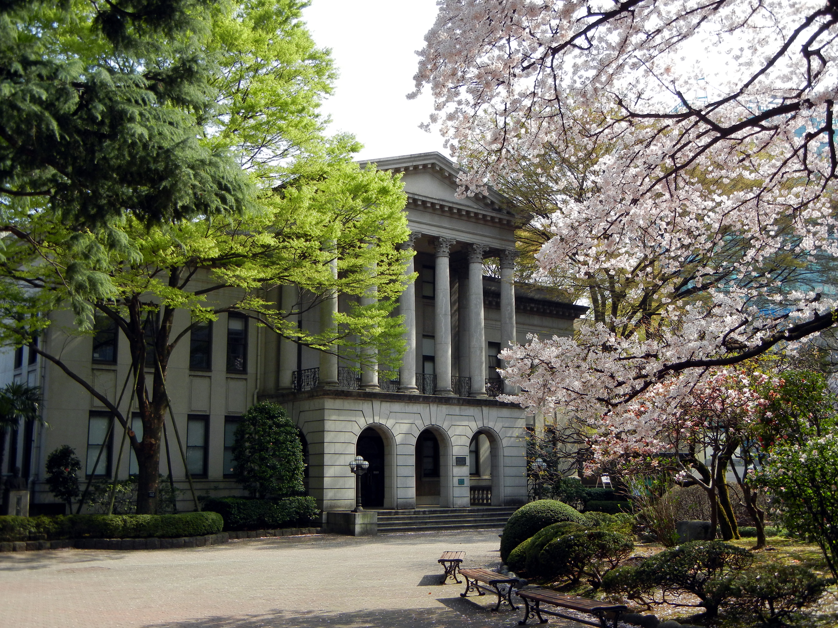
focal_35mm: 39
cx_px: 419
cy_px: 314
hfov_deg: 47.9
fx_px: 944
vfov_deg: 36.8
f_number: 3.7
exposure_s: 1/519
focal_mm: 7.1
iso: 160
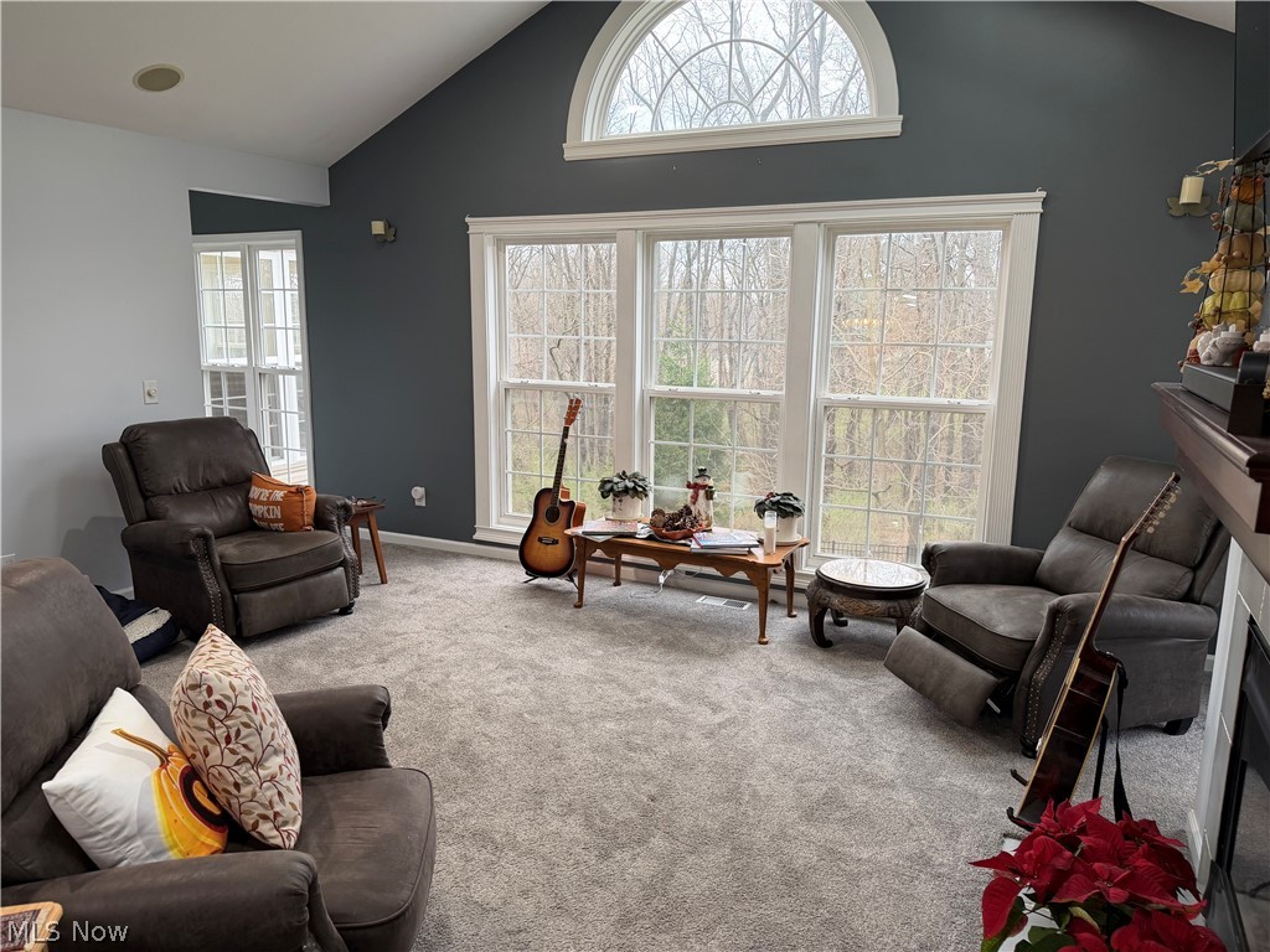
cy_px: 476
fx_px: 881
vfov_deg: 56.8
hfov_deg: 71.6
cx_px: 635
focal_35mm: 24
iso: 100
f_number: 1.78
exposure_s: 1/60
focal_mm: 6.76
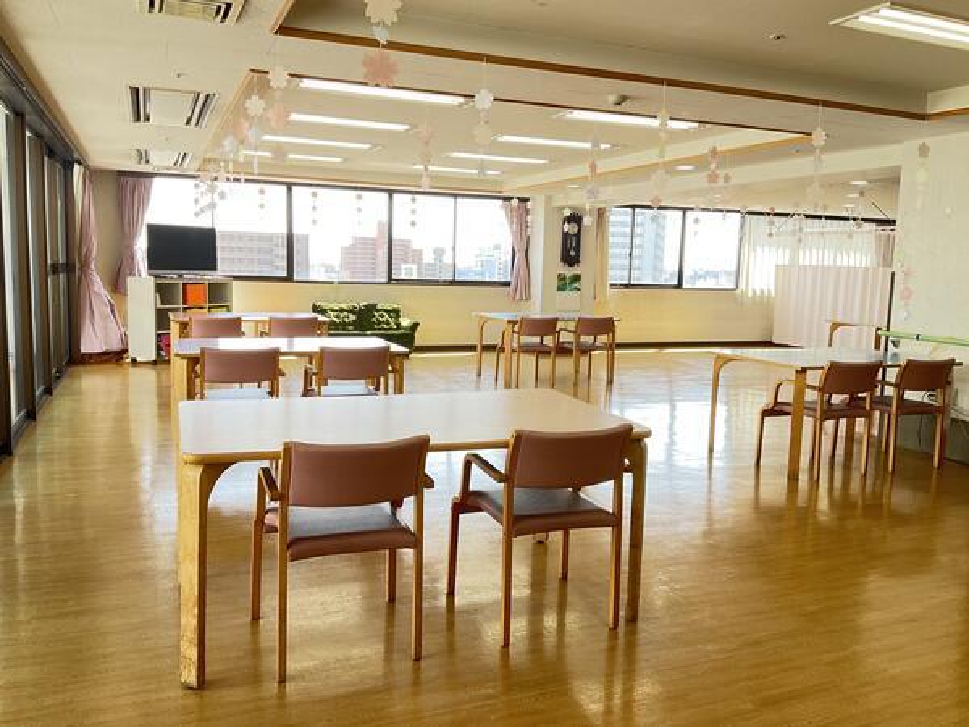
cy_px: 364
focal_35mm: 29
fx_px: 812
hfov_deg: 61.7
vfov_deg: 48.2
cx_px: 484
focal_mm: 3
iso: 64
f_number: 1.8
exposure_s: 1/122
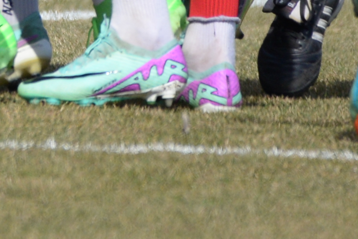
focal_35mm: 3737
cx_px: -434
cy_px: -590
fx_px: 37167
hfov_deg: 0.6
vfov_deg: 0.4
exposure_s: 1/1600
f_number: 6.3
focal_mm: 500
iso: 500
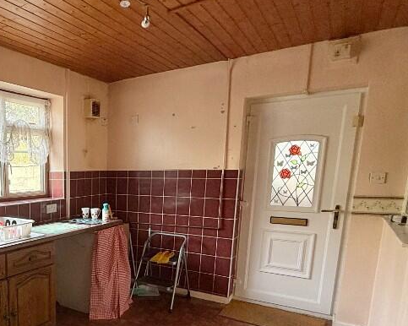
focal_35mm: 29
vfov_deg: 48.5
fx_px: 350
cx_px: 71
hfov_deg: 55.4
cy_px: 234
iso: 64
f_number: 2.2
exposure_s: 1/111
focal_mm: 2.22
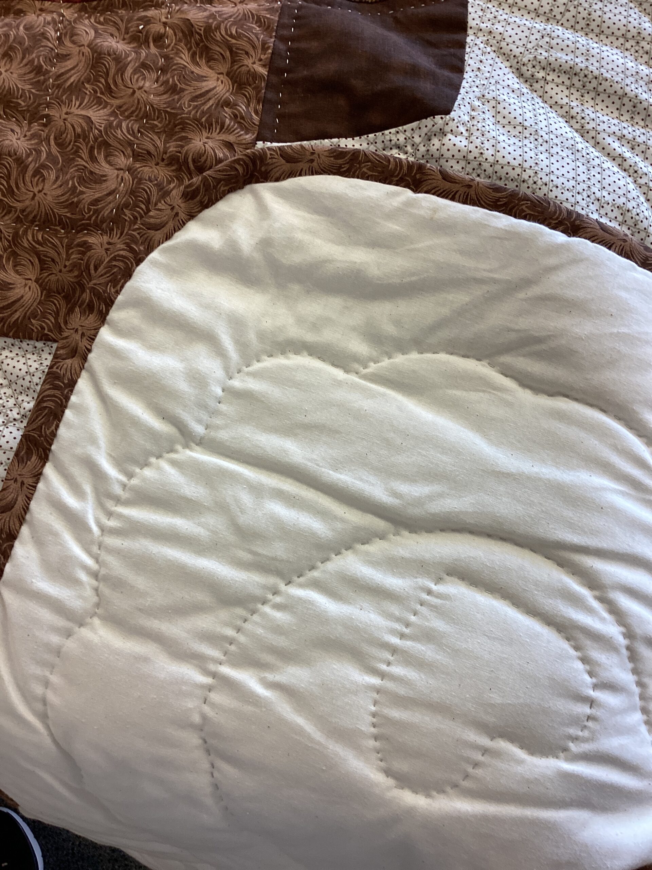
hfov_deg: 45.4
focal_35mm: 31
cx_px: 326
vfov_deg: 58.4
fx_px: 779
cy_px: 435
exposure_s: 1/60
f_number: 2.4
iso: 64
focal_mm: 3.3
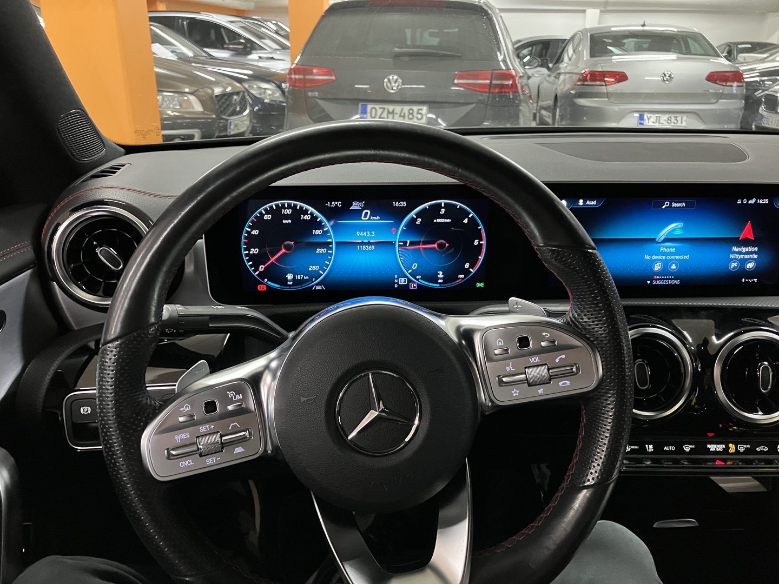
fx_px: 630
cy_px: 292
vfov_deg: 49.7
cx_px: 390
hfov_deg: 63.4
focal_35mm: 28
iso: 500
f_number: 1.8
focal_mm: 3.99
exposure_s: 1/25
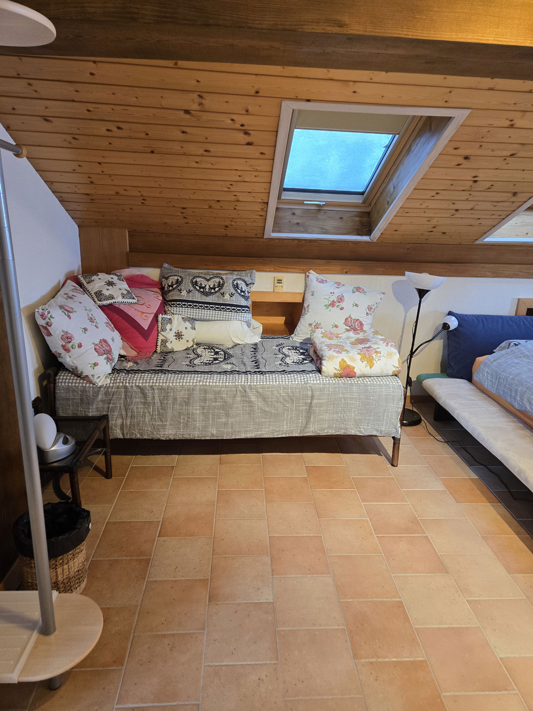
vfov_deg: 73.9
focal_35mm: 23
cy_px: 356
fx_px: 472
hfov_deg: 58.9
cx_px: 266
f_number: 1.8
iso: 250
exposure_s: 1/100
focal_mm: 5.4
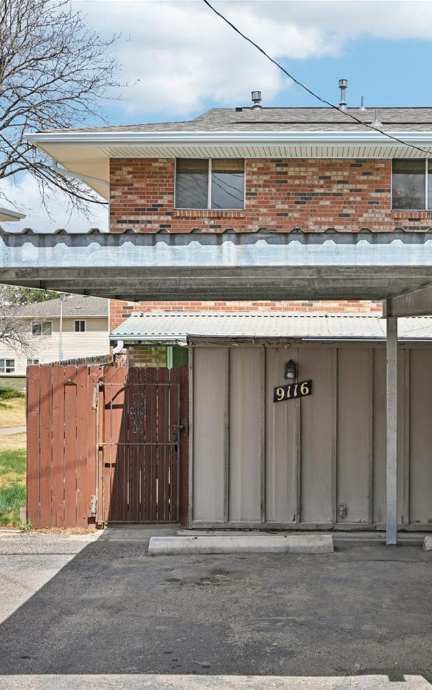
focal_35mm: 46
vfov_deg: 43.5
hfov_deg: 27.5
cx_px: 346
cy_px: 345
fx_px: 866
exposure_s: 1/40
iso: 64
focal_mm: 30
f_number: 11
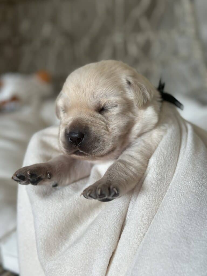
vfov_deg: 39.7
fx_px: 383
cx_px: 104
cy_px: 138
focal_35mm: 48
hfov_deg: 30.3
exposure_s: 1/120
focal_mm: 6.86
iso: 125
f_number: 1.78
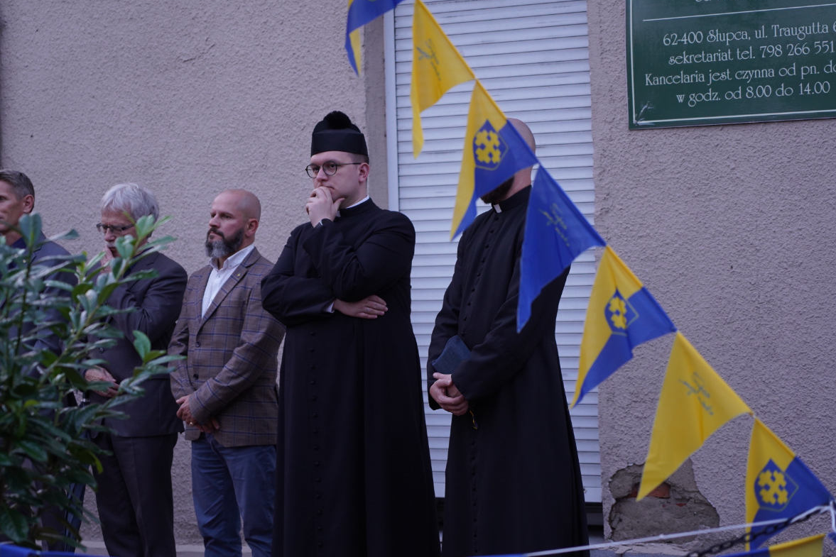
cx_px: 376
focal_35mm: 116
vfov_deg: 11.8
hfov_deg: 17.6
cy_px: 303
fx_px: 2694
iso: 1250
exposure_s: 1/100
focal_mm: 105
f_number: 4
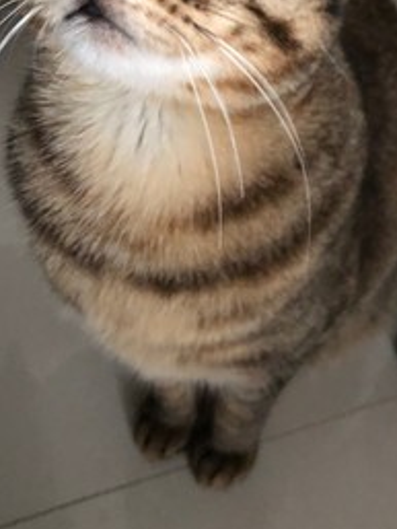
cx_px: 200
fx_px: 749
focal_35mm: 49
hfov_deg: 29.7
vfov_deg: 38.2
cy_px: 150
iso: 125
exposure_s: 1/4
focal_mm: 4
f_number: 1.8
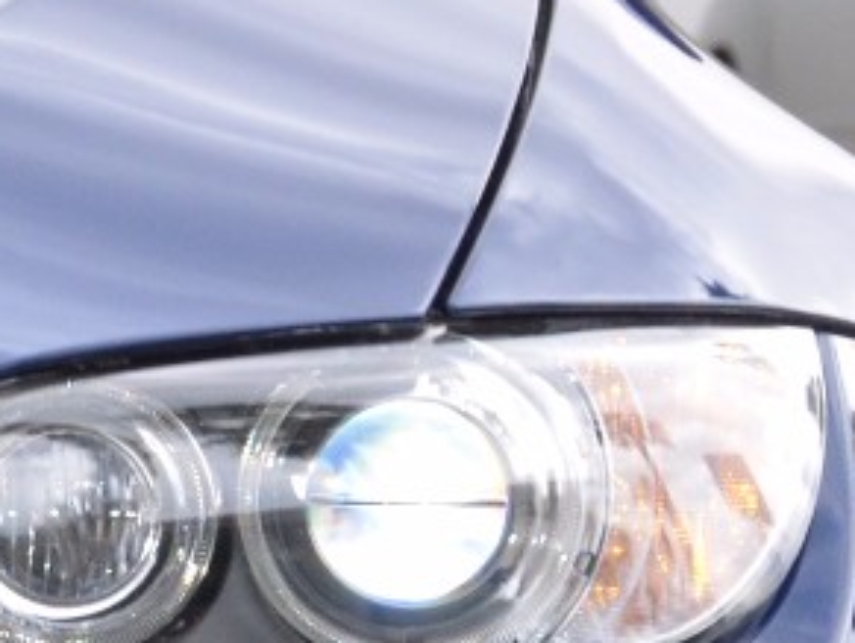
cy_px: 358
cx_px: -1349
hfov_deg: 2.8
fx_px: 17509
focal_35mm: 708
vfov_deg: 2.1
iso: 800
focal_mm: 70
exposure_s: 1/250
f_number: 13
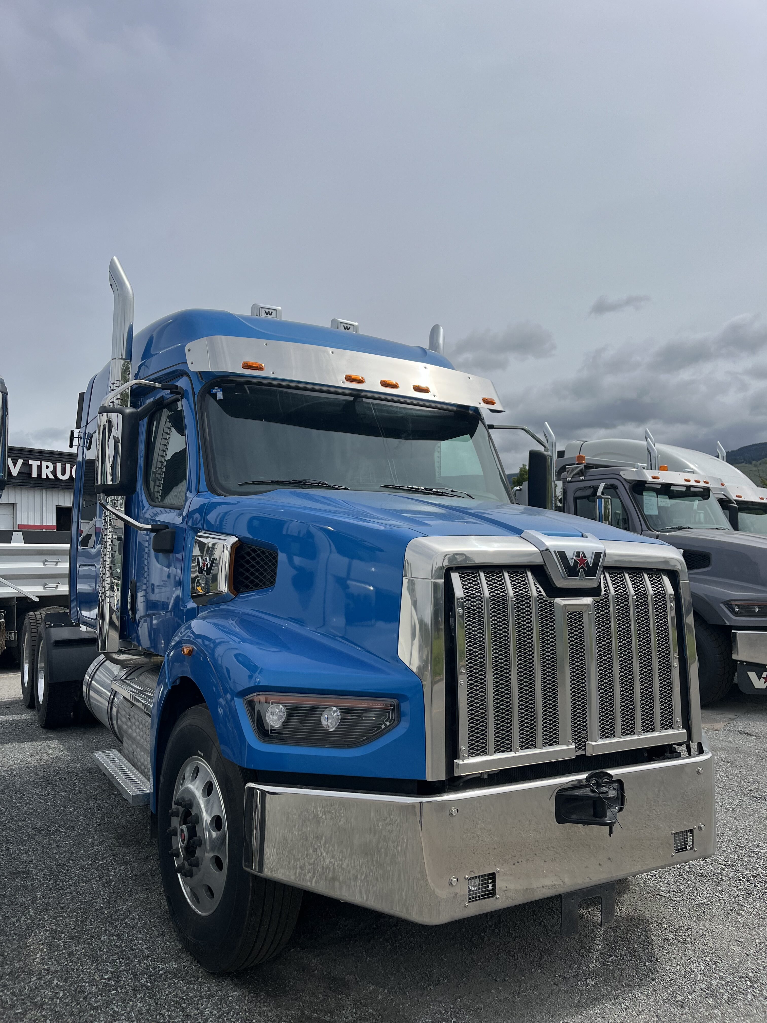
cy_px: 512
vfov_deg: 67.3
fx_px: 768
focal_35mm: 26
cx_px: 384
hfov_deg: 53.1
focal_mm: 5.1
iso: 50
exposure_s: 1/6897
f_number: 1.6
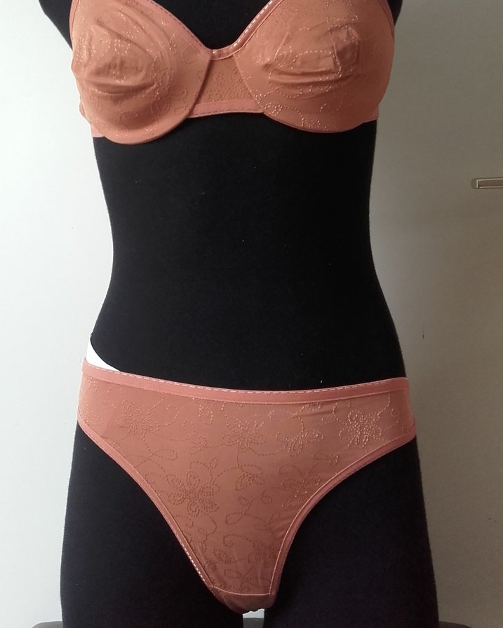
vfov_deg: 40.9
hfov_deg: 33.4
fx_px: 837
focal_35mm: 45
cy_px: 241
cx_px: 215
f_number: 2.2
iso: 90
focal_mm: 3.31
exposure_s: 1/33
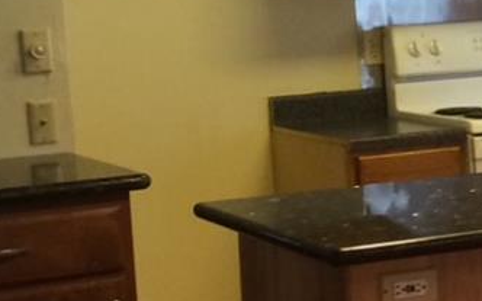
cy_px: 122
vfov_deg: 9.4
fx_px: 1825
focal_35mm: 139
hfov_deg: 13.7
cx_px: 823
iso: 80
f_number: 2.2
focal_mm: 4.15
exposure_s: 1/30
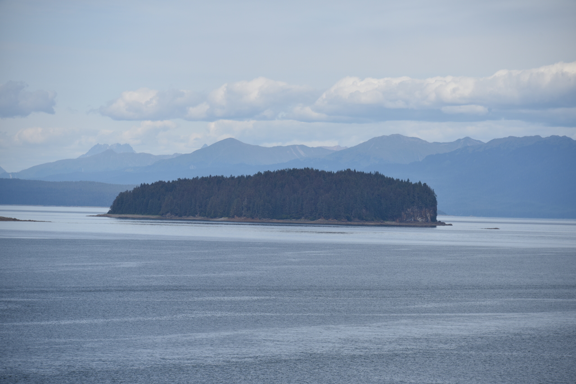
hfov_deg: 9.8
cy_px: 192
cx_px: 288
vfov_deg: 6.5
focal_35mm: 210
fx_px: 3361
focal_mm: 210
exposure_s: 1/500
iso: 100
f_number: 8
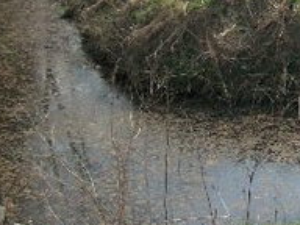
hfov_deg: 18.0
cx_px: 419
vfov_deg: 14.5
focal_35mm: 100
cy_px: -12
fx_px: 867
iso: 80
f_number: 8.8
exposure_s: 1/100
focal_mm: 5.7
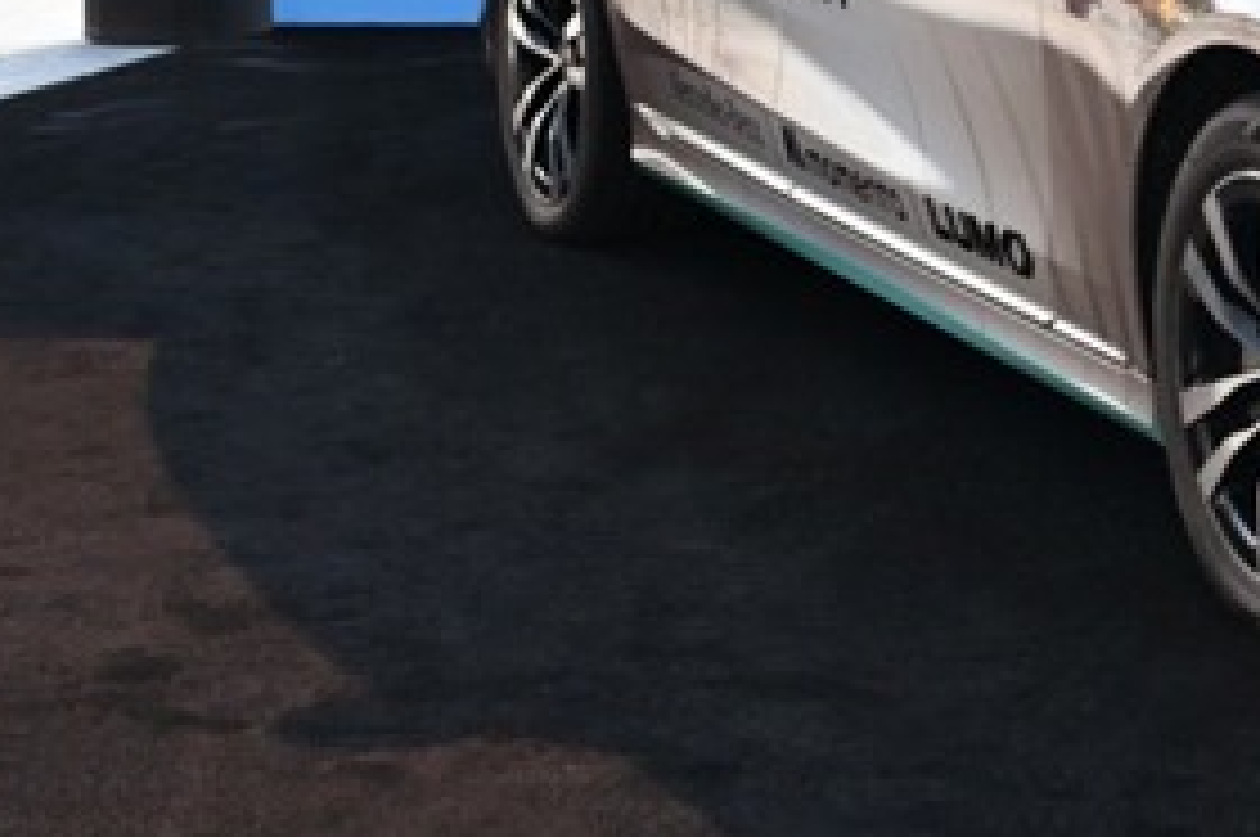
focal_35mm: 94
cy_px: -540
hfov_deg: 17.0
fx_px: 3286
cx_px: 2401
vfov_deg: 13.4
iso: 320
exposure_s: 1/250
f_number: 5
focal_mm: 24
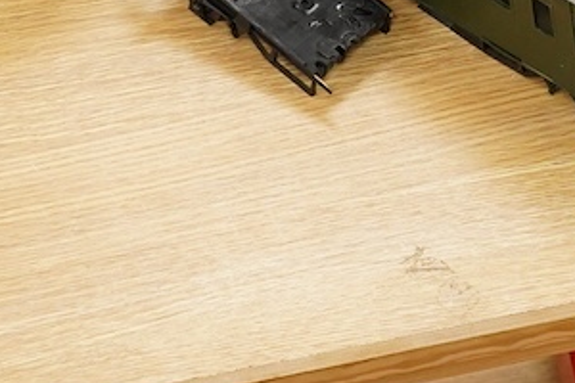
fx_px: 2699
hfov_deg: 11.9
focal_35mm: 169
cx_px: 699
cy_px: -193
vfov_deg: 8.0
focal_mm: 30
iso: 2500
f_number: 9
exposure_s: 1/160
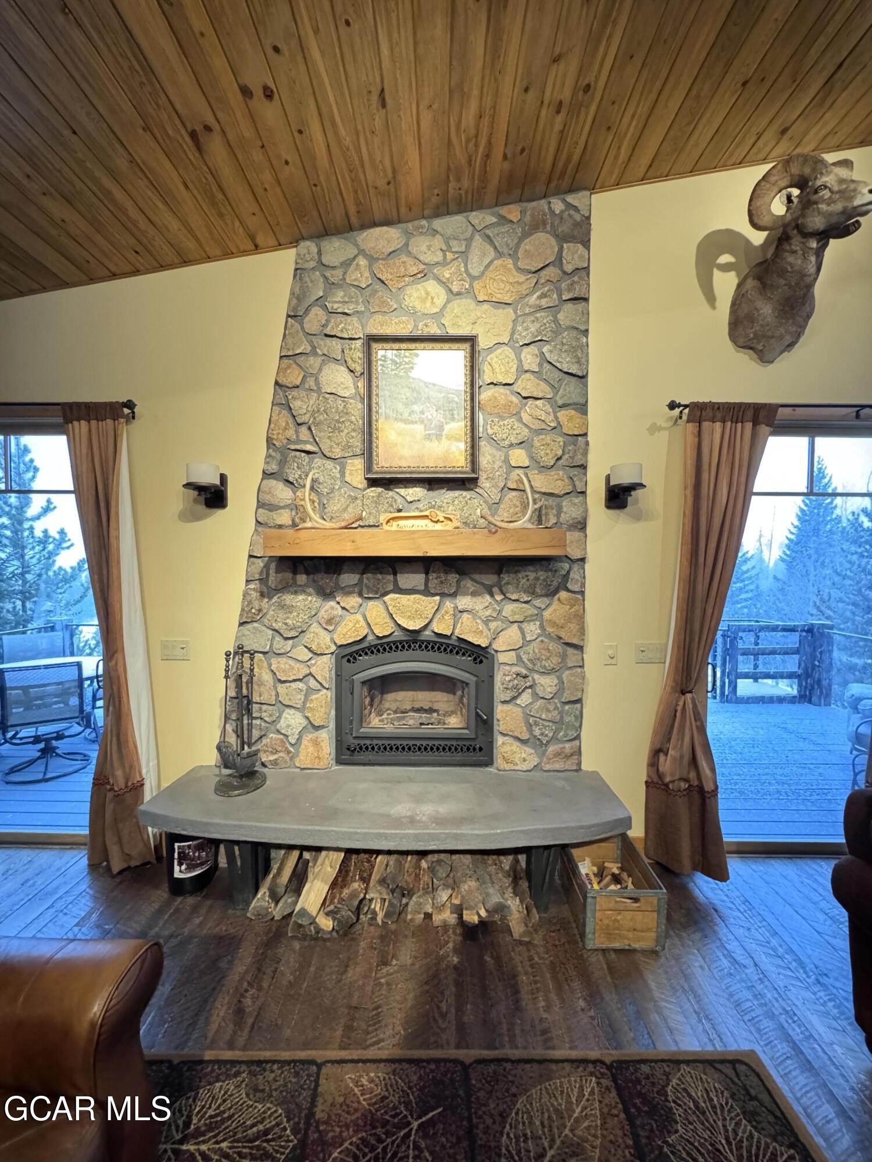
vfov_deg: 102.1
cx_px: 436
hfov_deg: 85.7
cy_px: 581
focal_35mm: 14
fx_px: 470
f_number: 2.2
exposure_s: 1/30
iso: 1250
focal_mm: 2.22
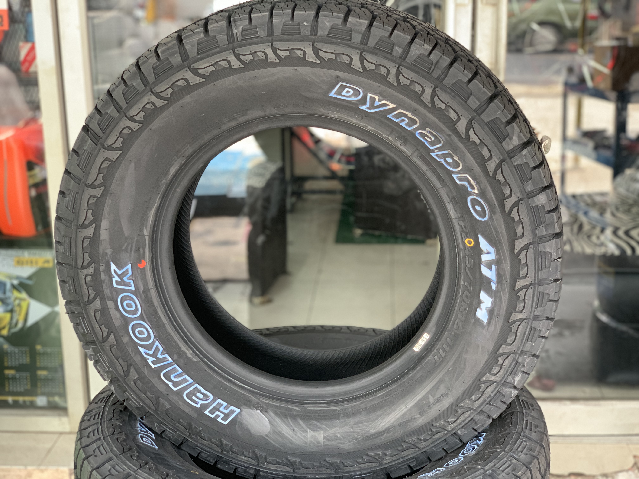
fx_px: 960
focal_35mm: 52
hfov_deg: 36.8
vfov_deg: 28.0
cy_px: 240
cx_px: 320
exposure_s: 1/72
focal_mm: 6
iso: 125
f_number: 2.4
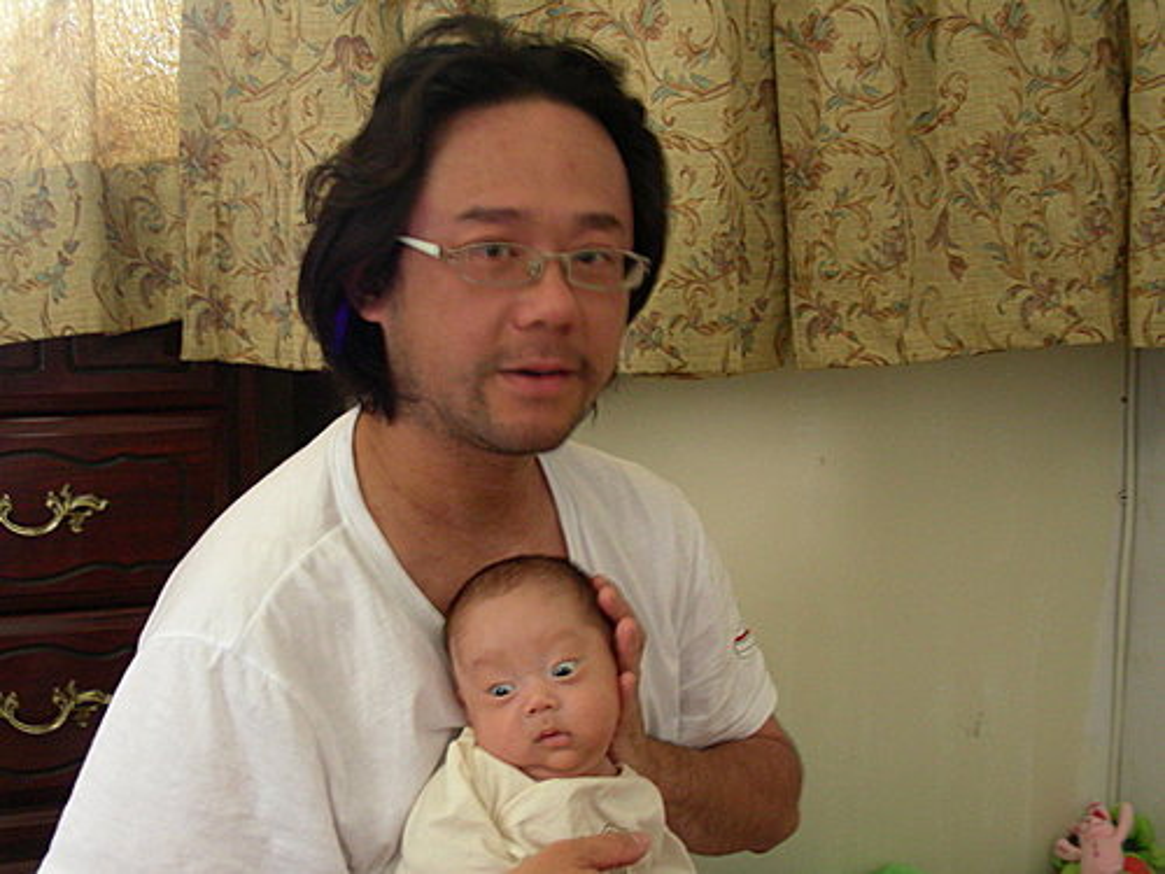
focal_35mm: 53
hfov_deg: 36.2
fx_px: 1784
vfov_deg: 27.5
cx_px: 582
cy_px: 437
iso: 200
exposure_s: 1/2.3
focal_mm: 8.8
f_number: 3.5
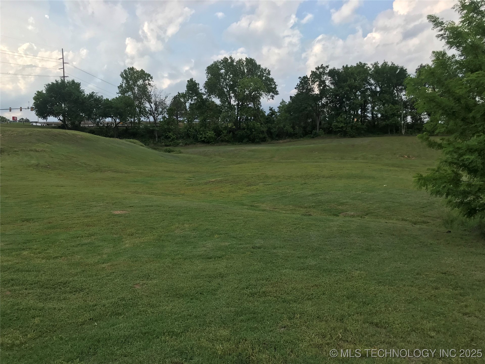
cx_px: 242
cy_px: 182
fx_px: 392
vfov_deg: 49.7
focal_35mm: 28
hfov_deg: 63.4
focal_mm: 3.99
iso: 20
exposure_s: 1/1368
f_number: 1.8
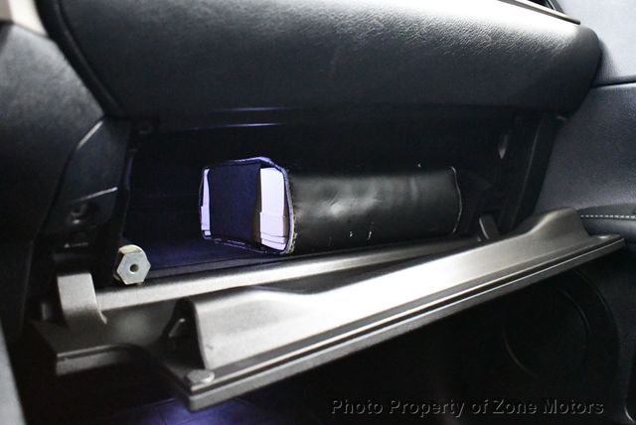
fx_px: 637
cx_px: 318
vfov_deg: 36.9
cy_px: 212
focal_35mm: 36
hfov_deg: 53.1
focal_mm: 18
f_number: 3.5
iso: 12800
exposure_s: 1/60
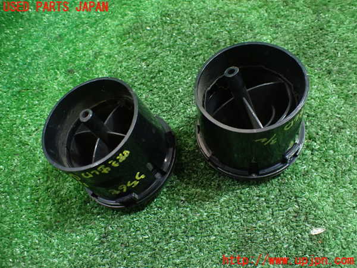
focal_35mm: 30
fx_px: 309
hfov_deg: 60.0
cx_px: 178
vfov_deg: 46.8
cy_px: 134
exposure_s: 1/60
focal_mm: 5.4
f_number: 2.3
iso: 800
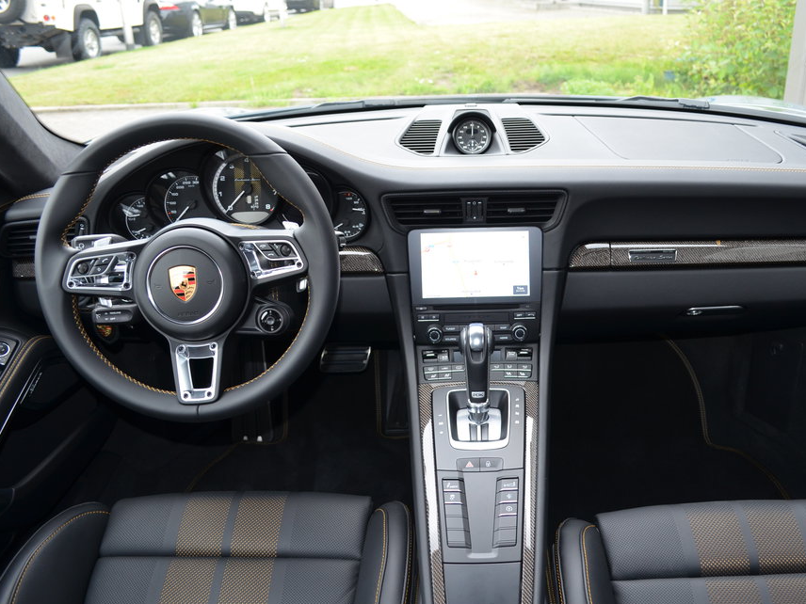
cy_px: 311
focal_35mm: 31
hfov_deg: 58.1
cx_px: 464
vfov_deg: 45.4
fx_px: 722
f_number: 3.5
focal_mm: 18
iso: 400
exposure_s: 1/80
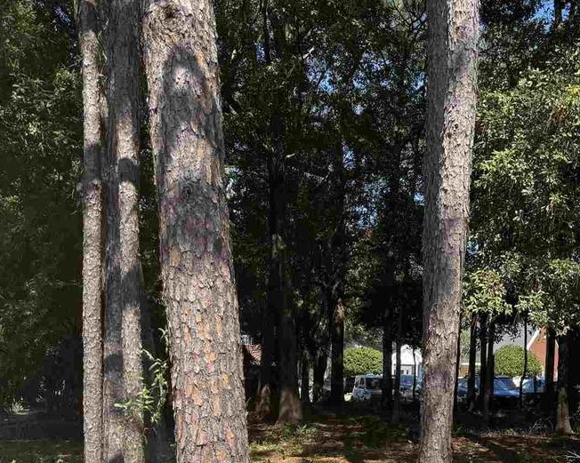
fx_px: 789
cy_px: 415
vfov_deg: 31.2
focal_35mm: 46
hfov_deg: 40.0
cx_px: 372
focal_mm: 6.76
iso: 80
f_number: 1.78
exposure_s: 1/1980
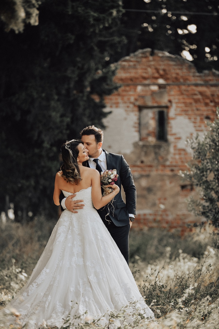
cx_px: 110
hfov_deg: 8.9
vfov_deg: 13.2
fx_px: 1414
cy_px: 164
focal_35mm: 155
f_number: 2.8
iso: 125
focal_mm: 155
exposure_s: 1/500
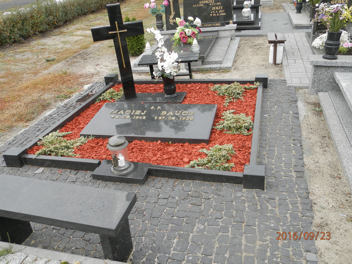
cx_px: 176
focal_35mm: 31
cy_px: 132
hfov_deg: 58.4
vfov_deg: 45.4
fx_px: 315
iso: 80
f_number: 3.2
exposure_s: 1/200
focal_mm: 5.5
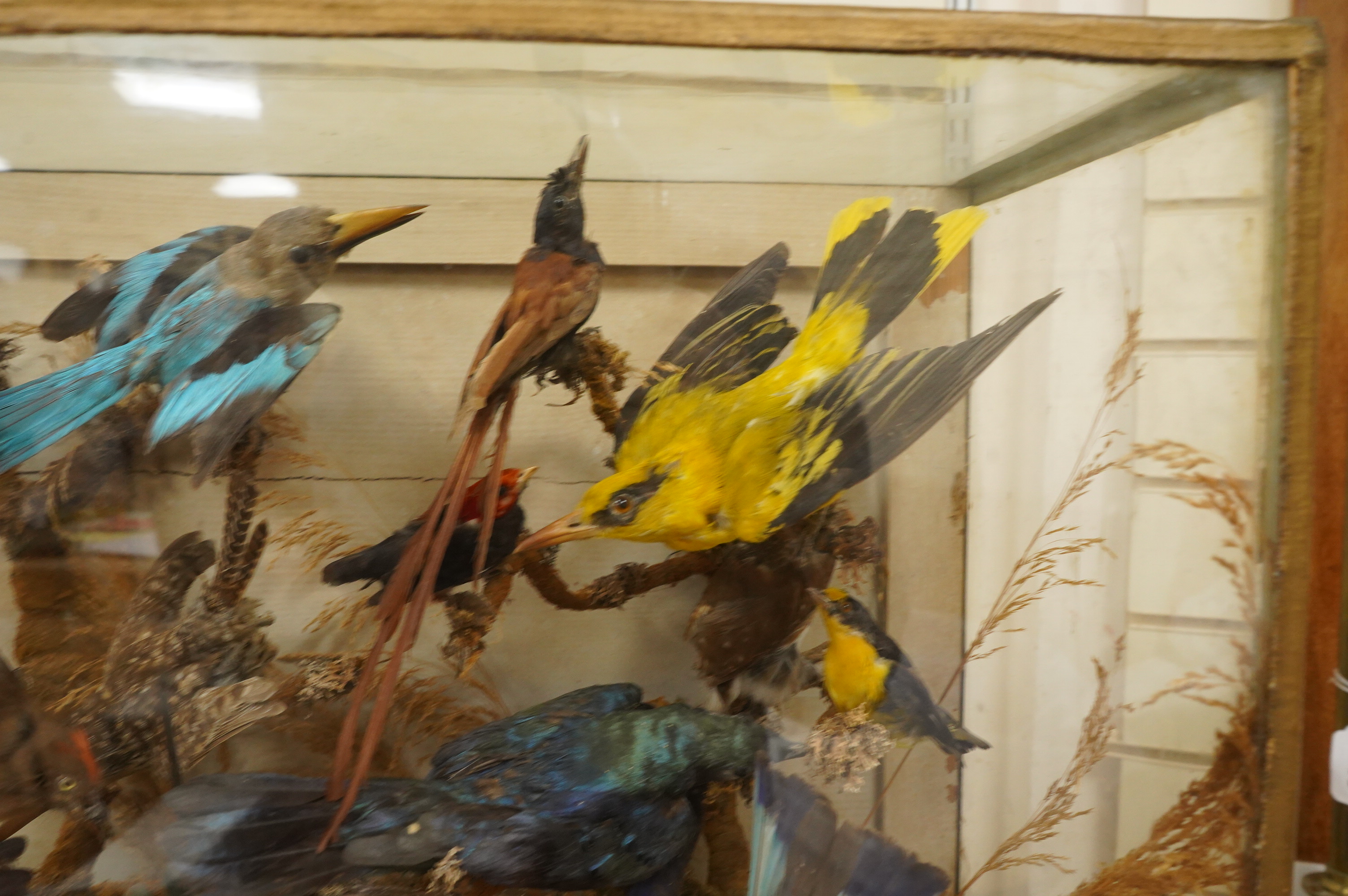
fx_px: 1048
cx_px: 674
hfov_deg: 65.5
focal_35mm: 28
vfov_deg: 46.3
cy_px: 448
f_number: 8
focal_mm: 28
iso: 4000
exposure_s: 1/60
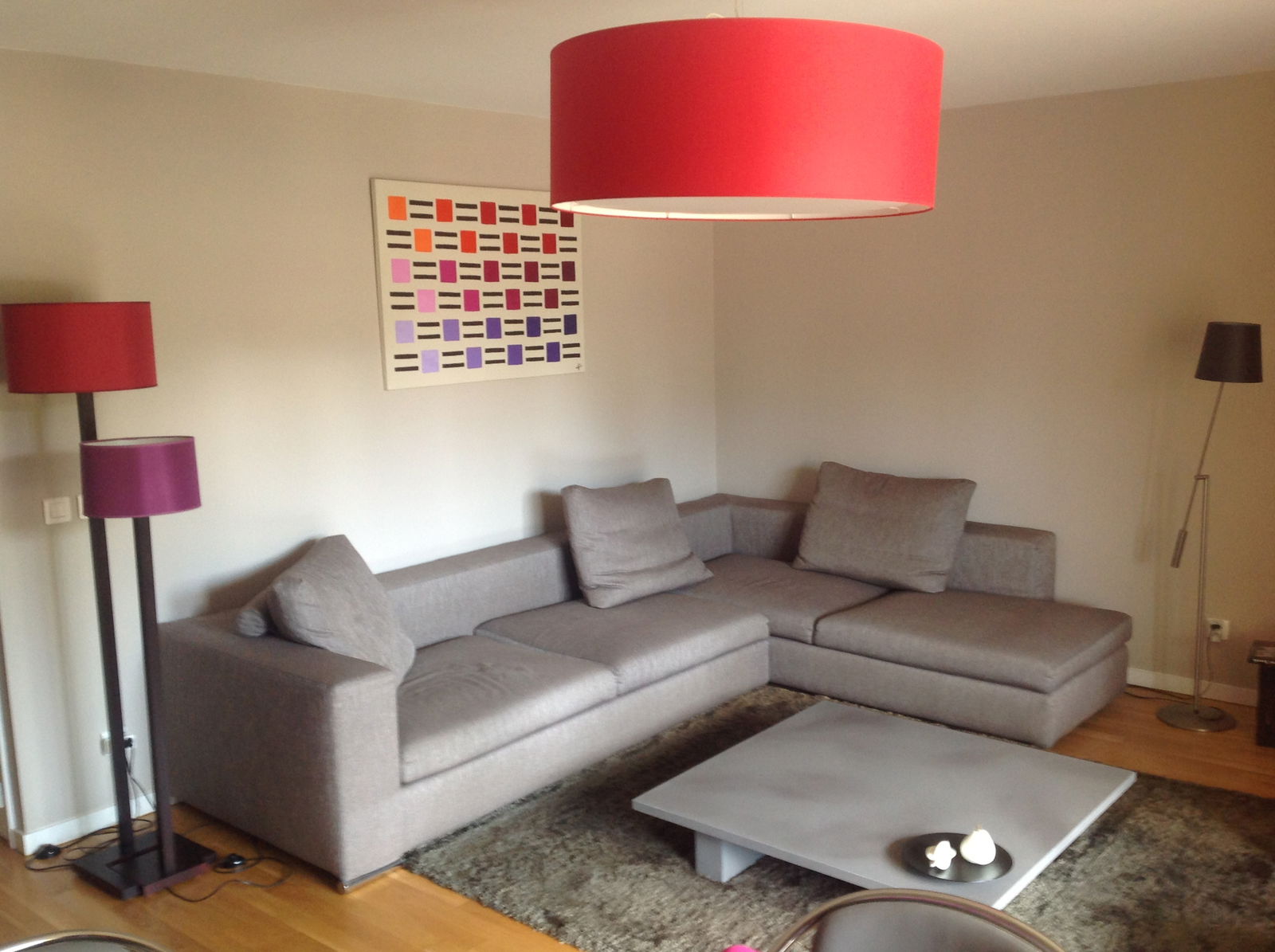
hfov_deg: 52.7
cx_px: 638
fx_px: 1287
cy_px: 476
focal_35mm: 35
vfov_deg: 40.6
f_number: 2.4
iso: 100
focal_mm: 4.28
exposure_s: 1/15
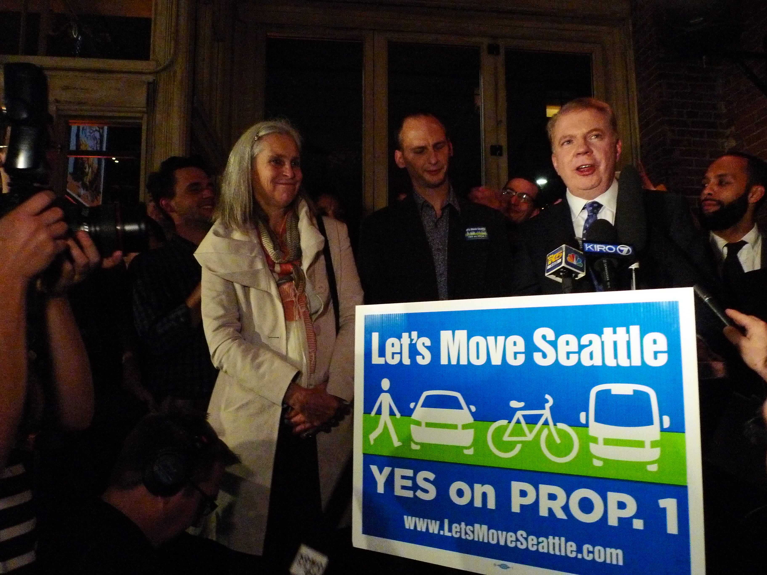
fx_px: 620
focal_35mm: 28
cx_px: 384
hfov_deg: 63.4
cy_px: 288
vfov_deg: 49.7
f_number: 3.5
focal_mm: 5.9
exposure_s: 1/40
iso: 1600
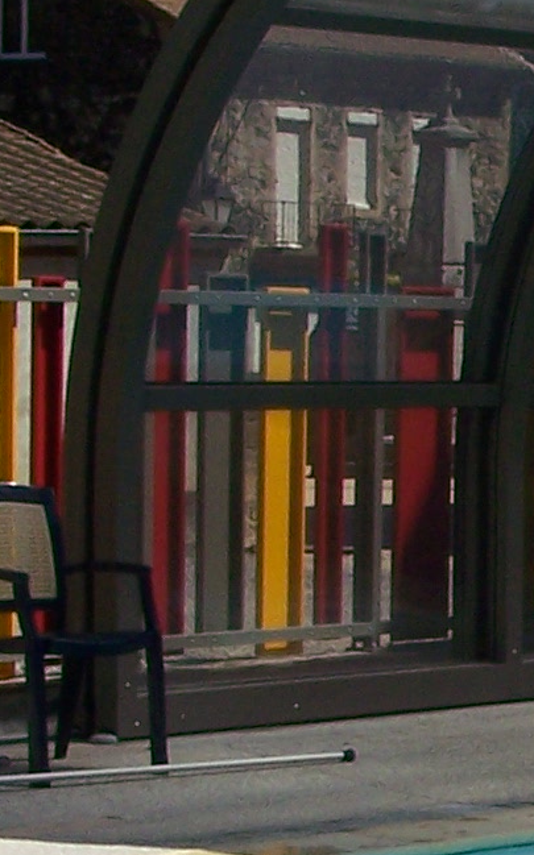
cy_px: 696
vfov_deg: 11.9
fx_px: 4103
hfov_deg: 7.1
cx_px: 1168
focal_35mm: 176
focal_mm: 6.3
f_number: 5.6
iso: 80
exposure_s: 1/800
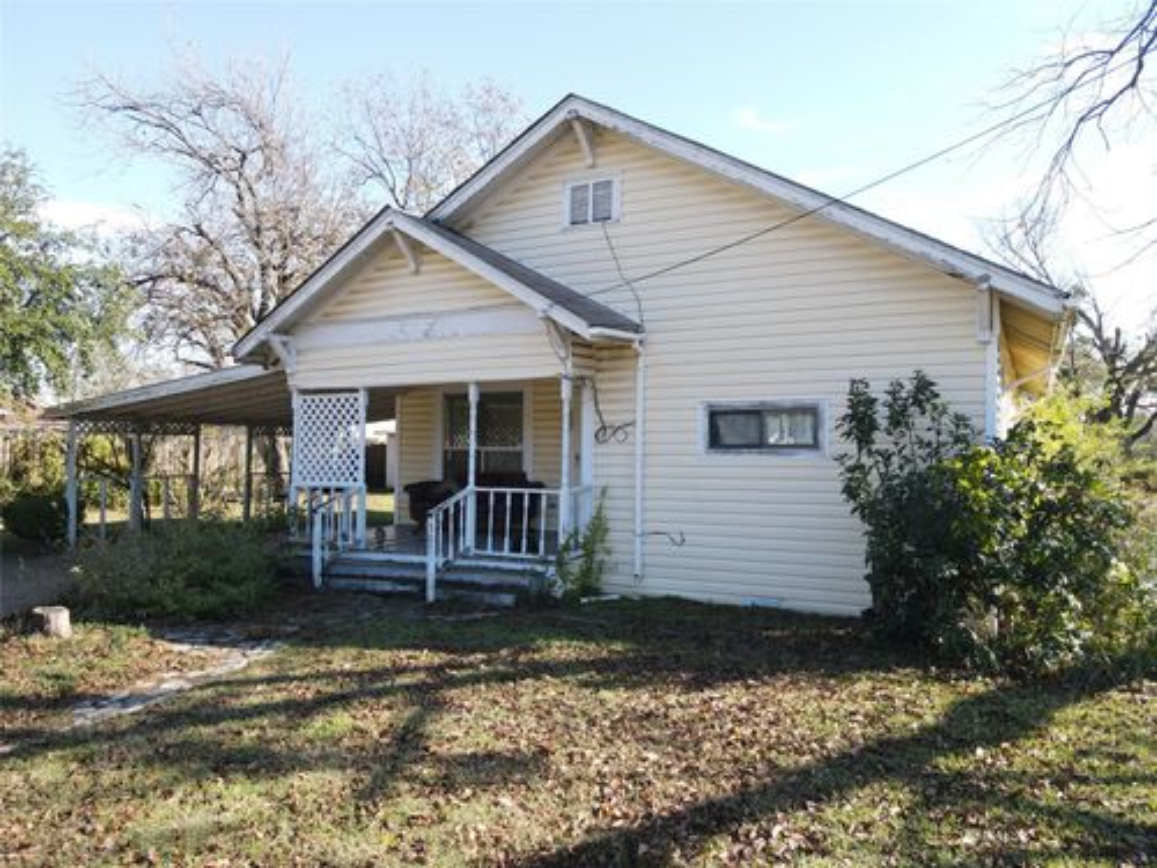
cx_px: 578
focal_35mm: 24
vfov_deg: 56.8
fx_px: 802
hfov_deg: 71.6
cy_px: 434
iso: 110
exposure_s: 1/160
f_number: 2.8
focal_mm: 4.5
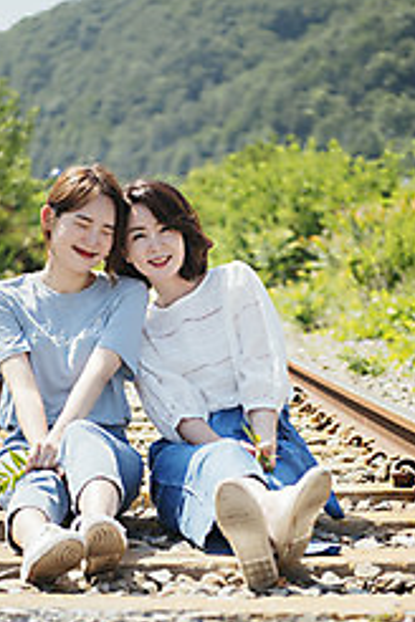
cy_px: 394
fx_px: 1971
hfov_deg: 12.0
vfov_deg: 17.9
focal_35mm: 114
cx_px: 196
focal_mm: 70
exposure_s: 1/800
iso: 100
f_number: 3.2
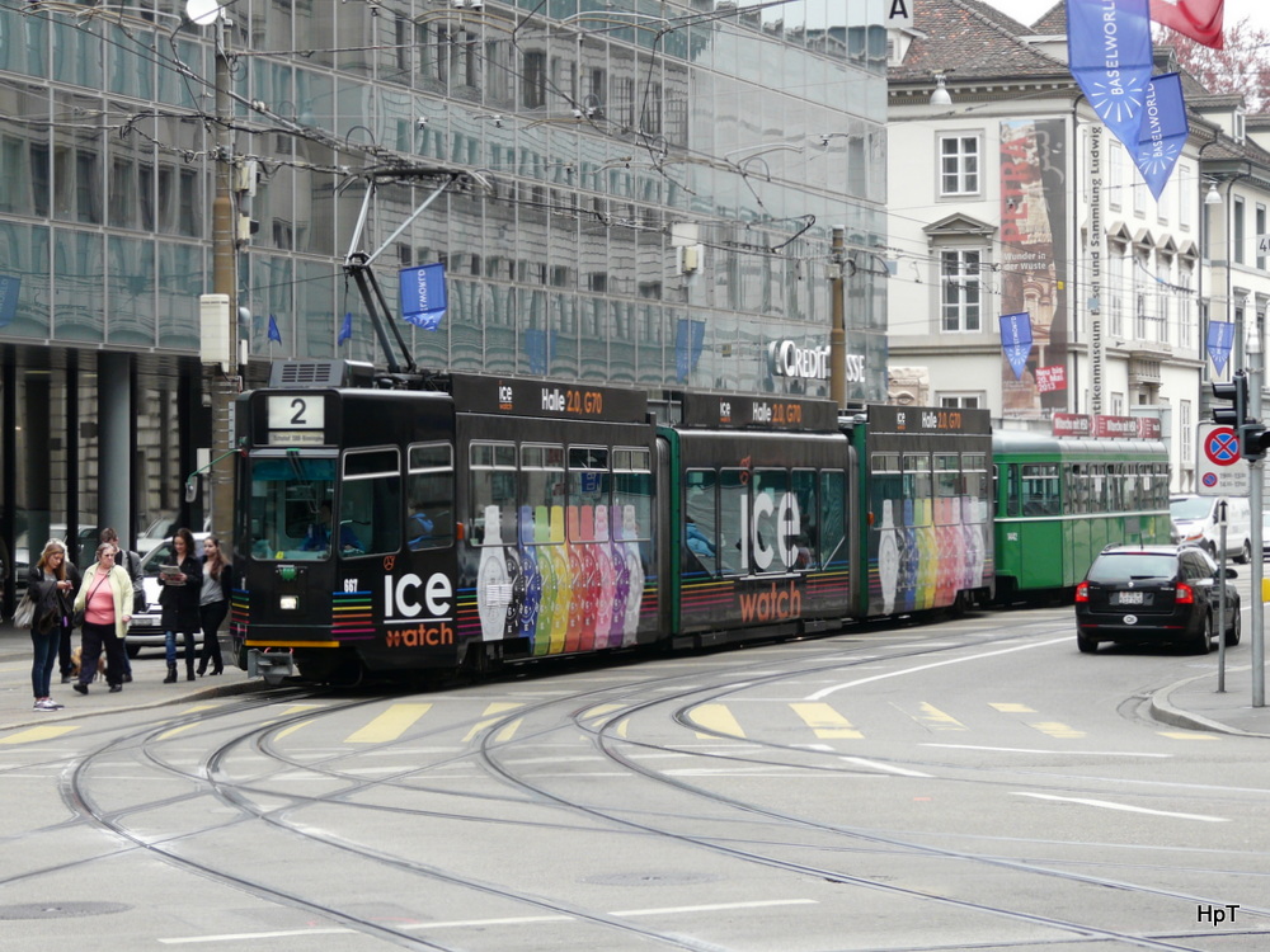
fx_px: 3816
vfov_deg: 14.2
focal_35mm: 104
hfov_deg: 18.9
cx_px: 635
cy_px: 476
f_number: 4
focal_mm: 17
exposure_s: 1/200
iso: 100
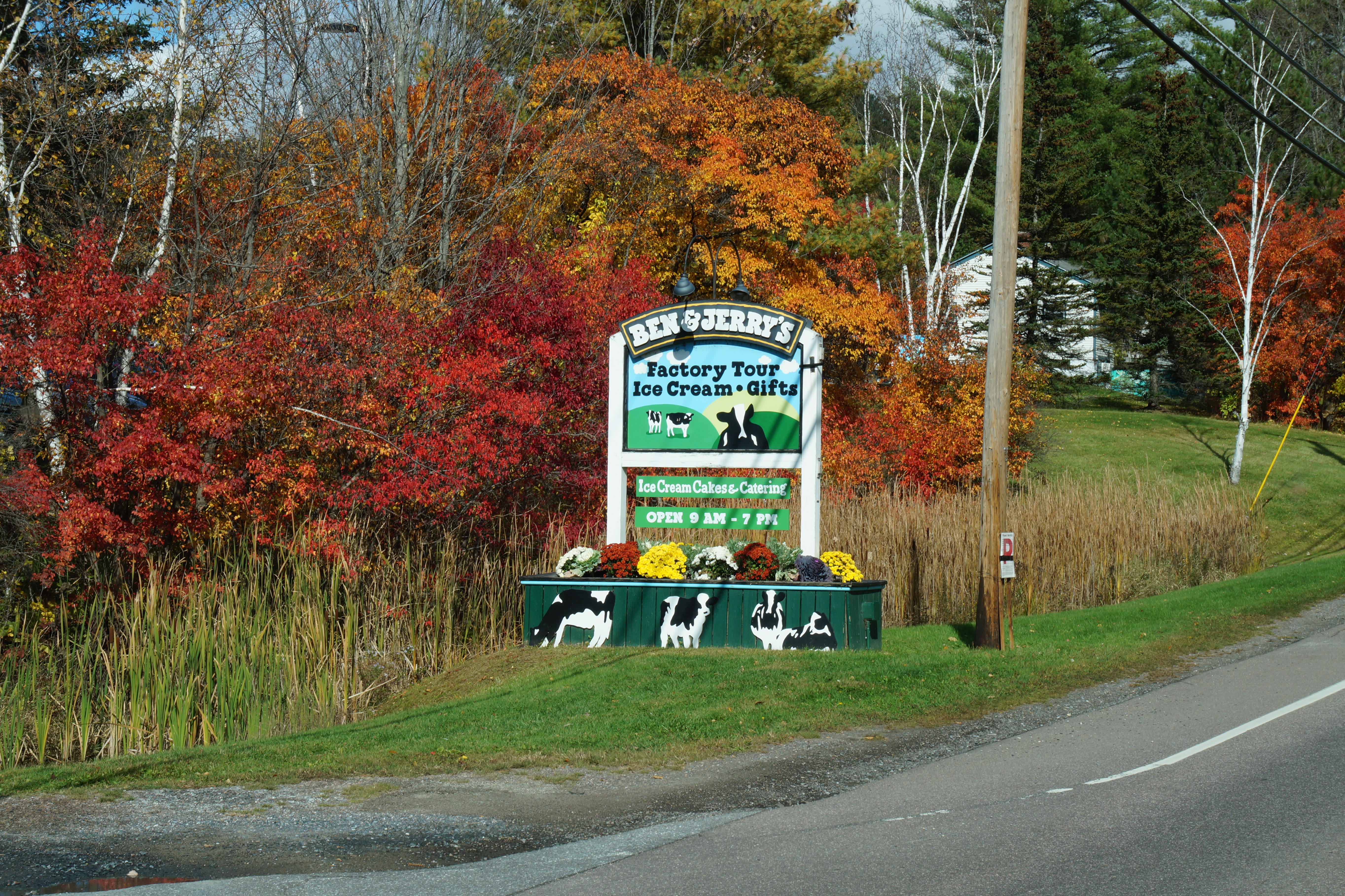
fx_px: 3081
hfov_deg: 24.6
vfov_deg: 16.5
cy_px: 448
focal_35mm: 82
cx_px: 672
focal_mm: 55
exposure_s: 1/100
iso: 100
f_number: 16
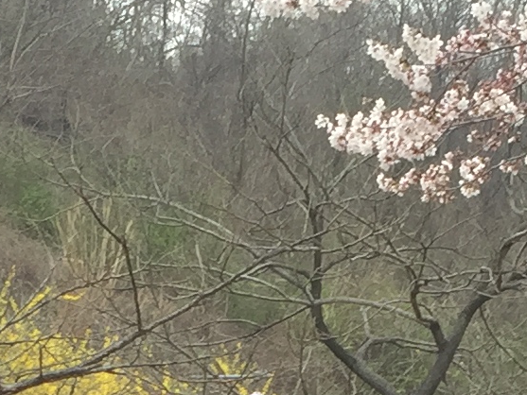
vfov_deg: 8.1
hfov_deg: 11.6
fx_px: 2589
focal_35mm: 170
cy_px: 908
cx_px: 229
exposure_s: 1/214
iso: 32
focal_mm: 4.15
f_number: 2.2
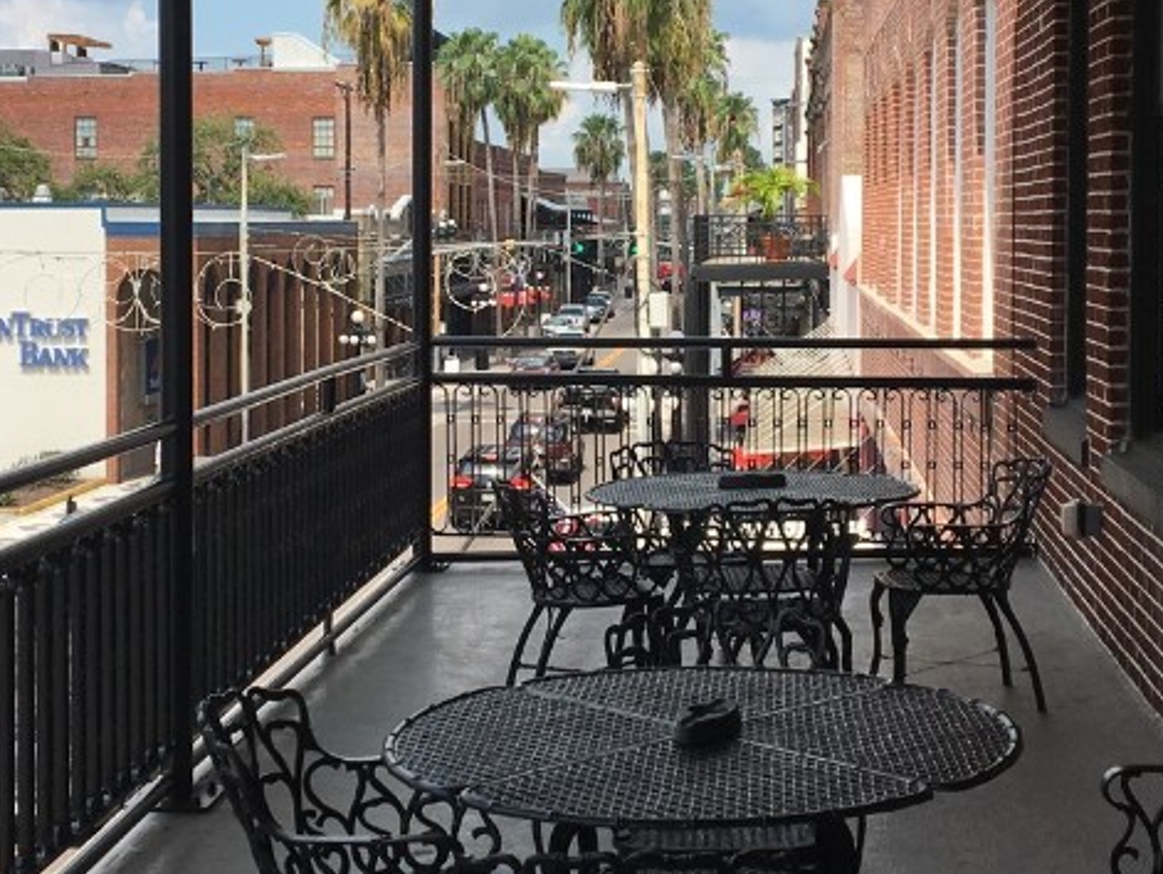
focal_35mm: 63
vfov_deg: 23.2
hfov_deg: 30.7
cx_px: 583
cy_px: 294
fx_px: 2118
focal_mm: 4.15
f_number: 2.2
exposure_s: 1/1538
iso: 25
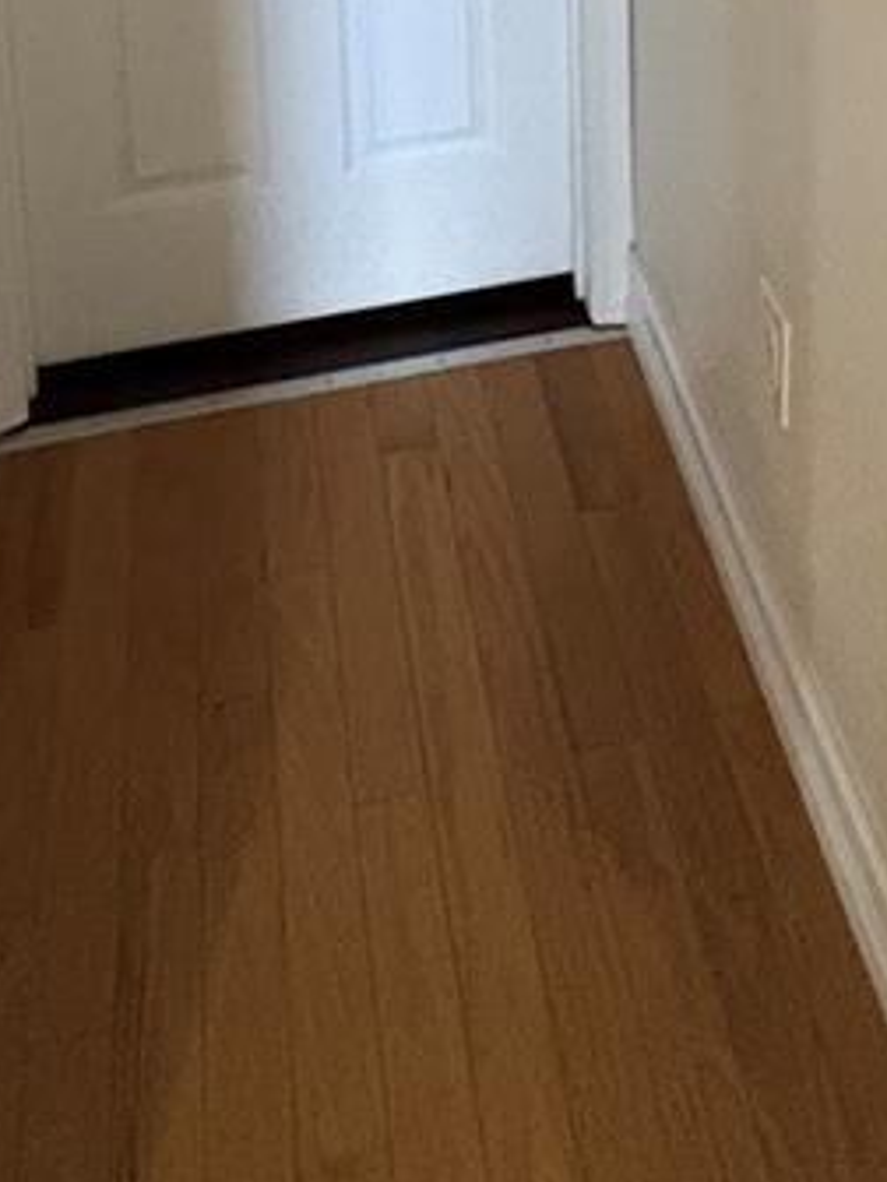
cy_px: -577
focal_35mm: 50
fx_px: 1708
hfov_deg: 28.8
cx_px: 627
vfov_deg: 27.2
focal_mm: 2.22
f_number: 2.2
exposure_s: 1/60
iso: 1000
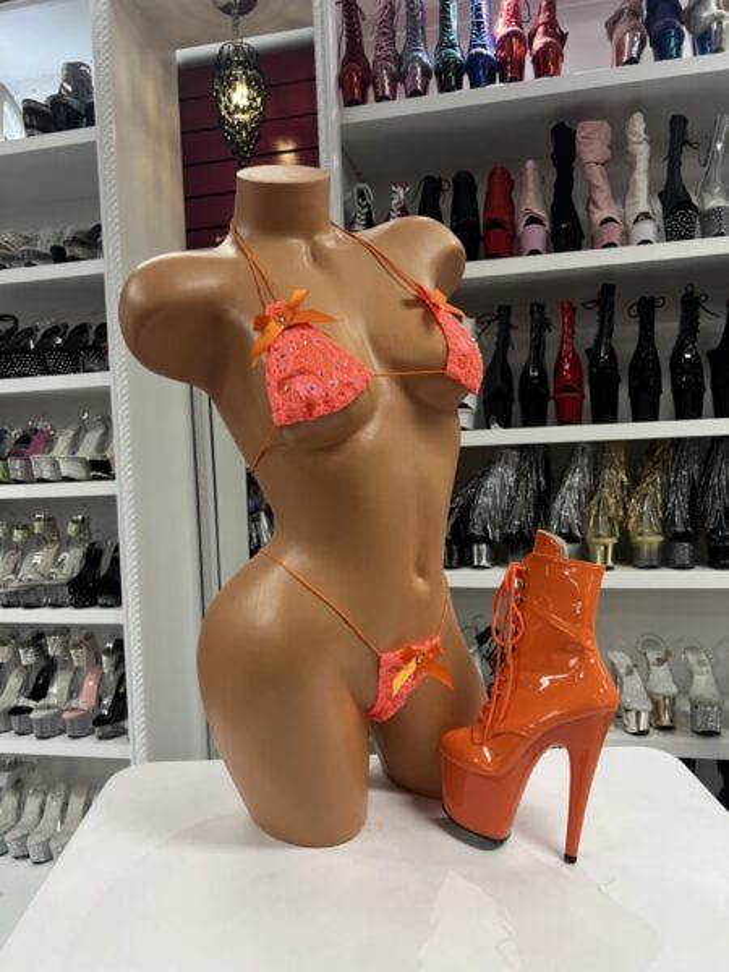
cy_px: 486
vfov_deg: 67.3
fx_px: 730
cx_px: 364
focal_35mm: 26
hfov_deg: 53.1
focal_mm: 5.7
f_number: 1.5
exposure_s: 1/60
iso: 125
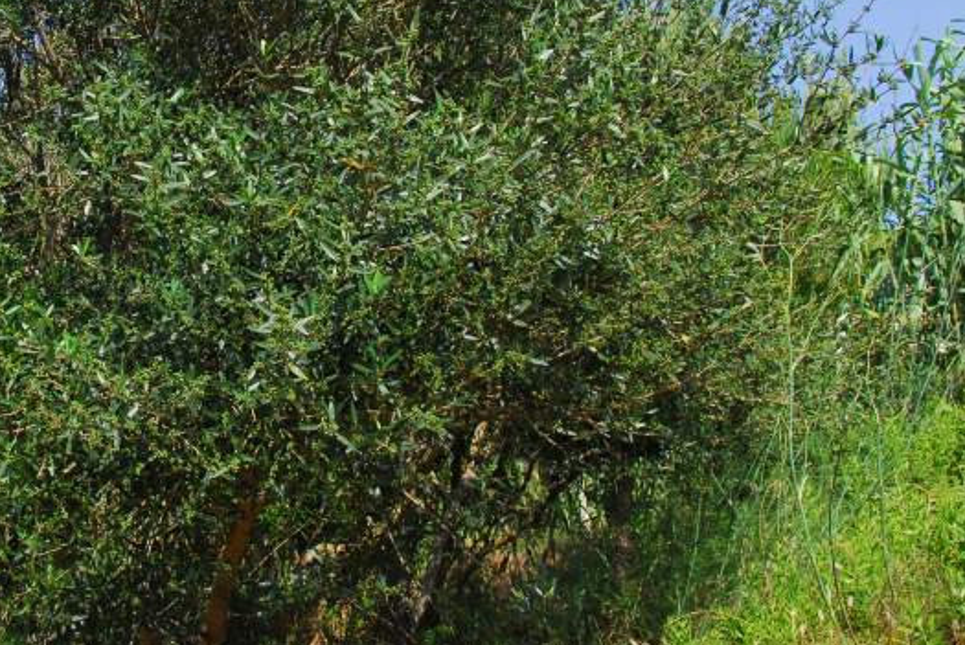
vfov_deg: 22.8
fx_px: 1583
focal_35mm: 59
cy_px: 156
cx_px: 197
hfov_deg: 33.0
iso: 100
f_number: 11
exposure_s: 1/80
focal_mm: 24
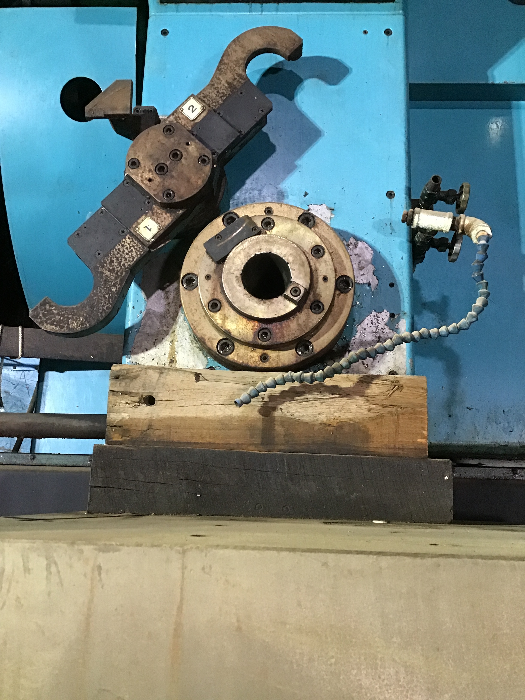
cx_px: 262
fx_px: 627
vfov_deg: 58.4
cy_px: 350
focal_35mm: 31
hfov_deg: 45.4
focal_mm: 3.3
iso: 200
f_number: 2.4
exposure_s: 1/20
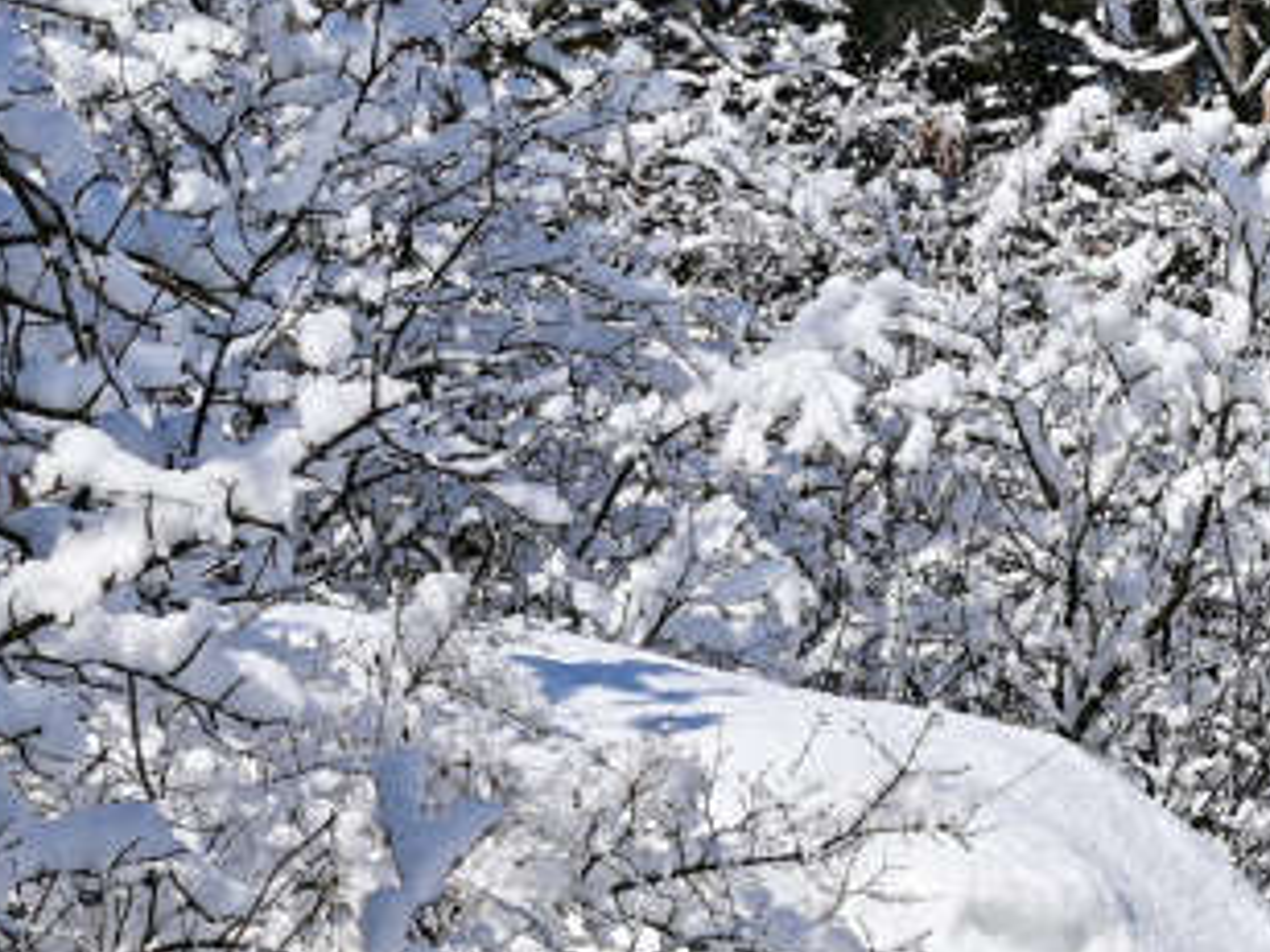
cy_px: 1232
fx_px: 10309
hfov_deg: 7.0
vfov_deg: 5.3
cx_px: 1460
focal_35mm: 281
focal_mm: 50
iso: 100
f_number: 10
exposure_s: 1/400
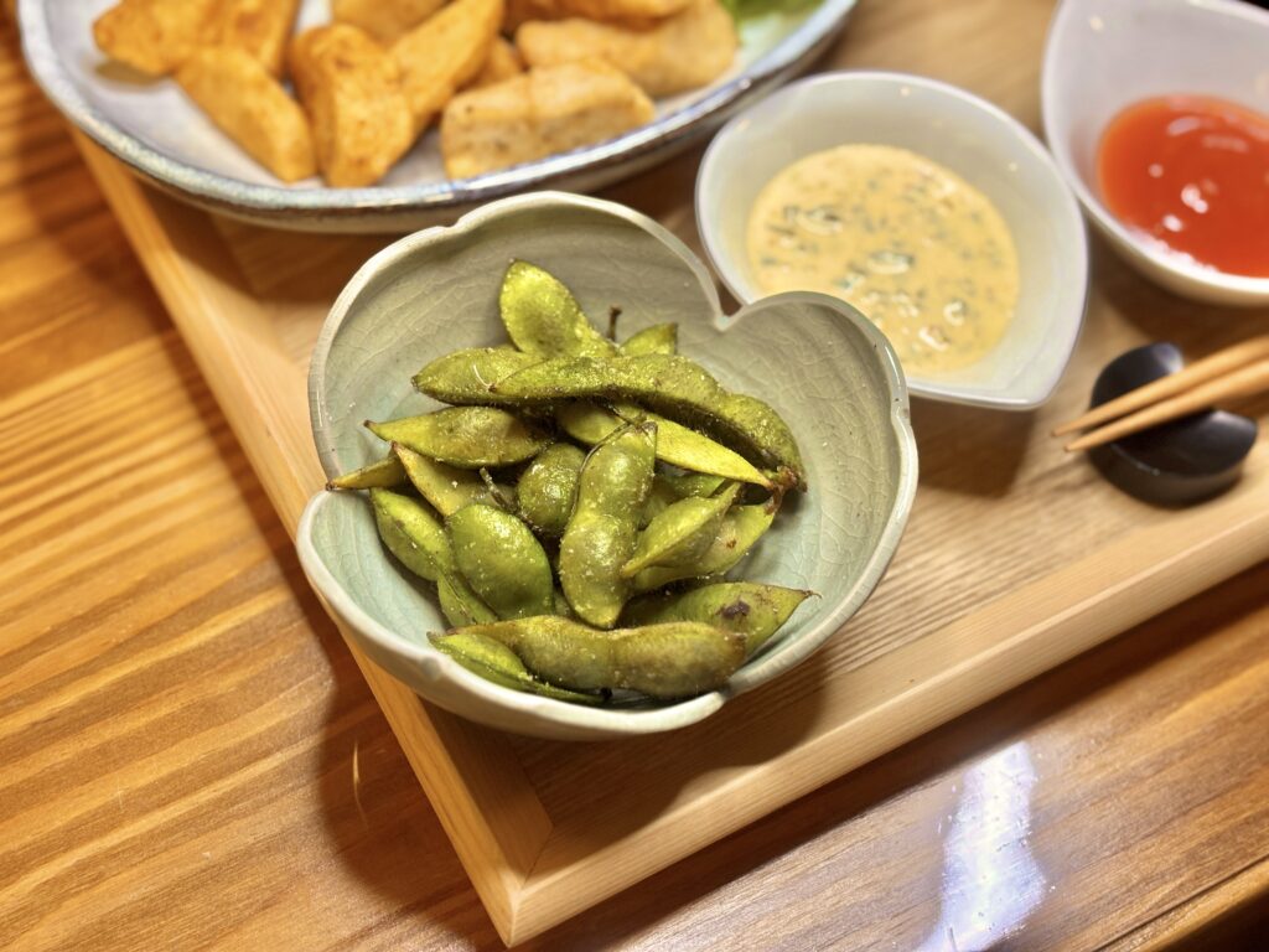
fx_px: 1906
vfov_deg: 28.0
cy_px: 476
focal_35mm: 52
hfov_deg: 36.8
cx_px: 634
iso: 100
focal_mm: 5.96
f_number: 1.6
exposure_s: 1/60
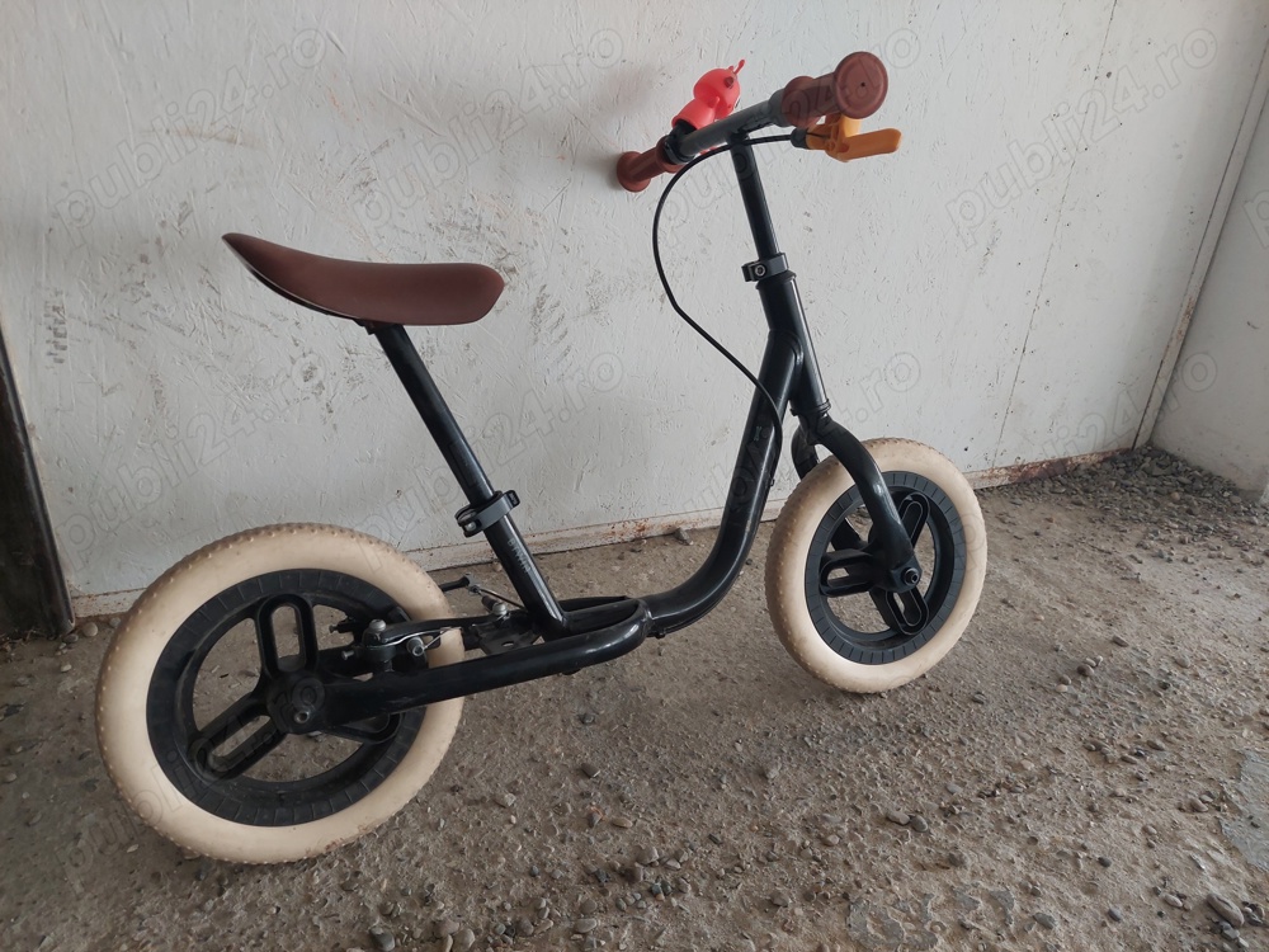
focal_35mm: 24
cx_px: 634
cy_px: 476
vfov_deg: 56.8
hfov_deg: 71.6
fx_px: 880
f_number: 1.8
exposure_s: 1/100
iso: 125
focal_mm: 5.23
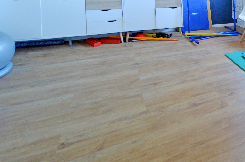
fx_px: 156
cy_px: 47
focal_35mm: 23
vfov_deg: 53.2
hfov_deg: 73.4
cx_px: 167
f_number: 3.5
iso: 800
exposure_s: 1/30
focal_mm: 10
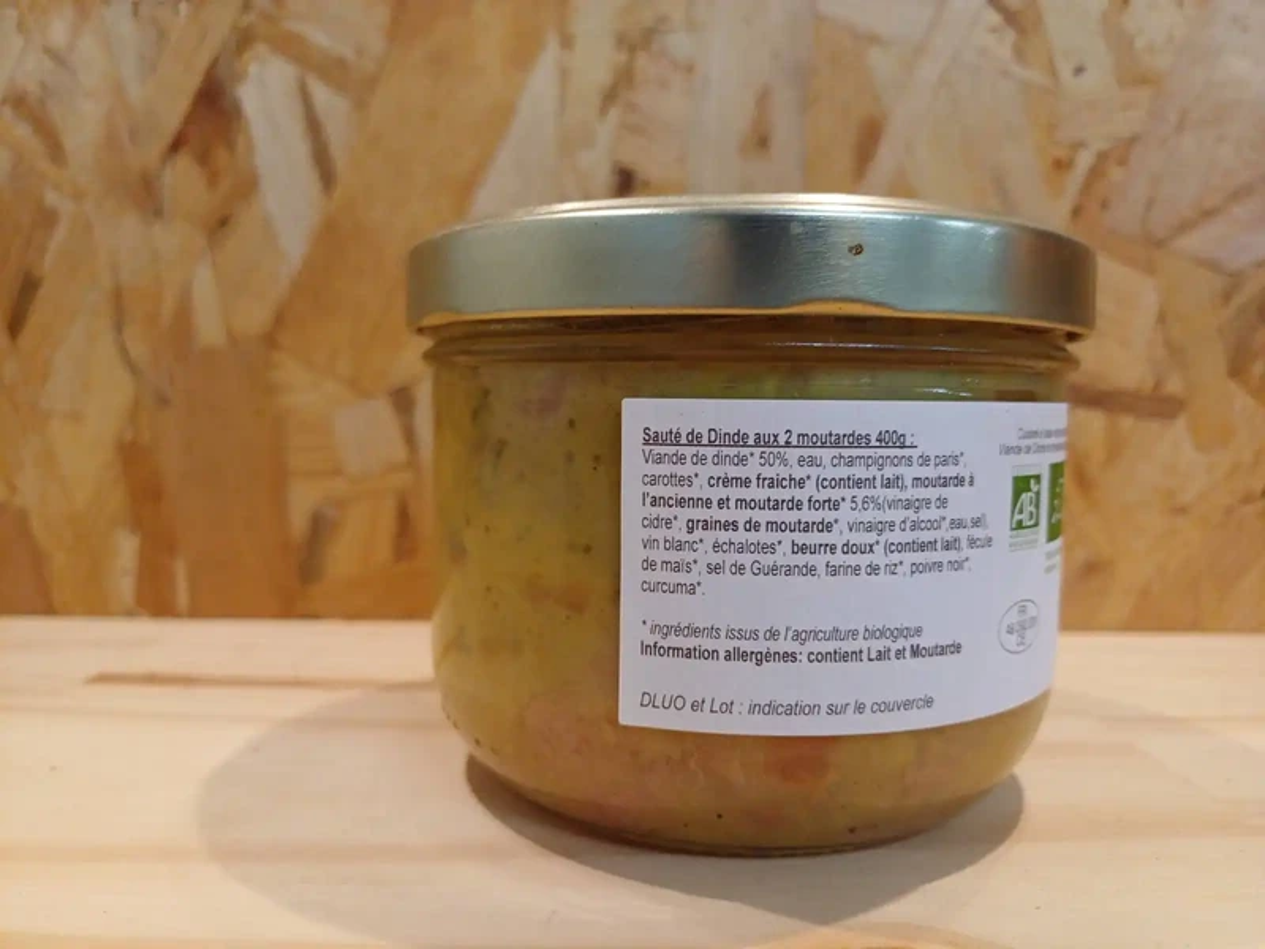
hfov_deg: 69.4
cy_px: 474
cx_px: 632
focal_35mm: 25
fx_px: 914
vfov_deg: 54.9
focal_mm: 4.65
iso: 160
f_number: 1.8
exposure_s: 1/50
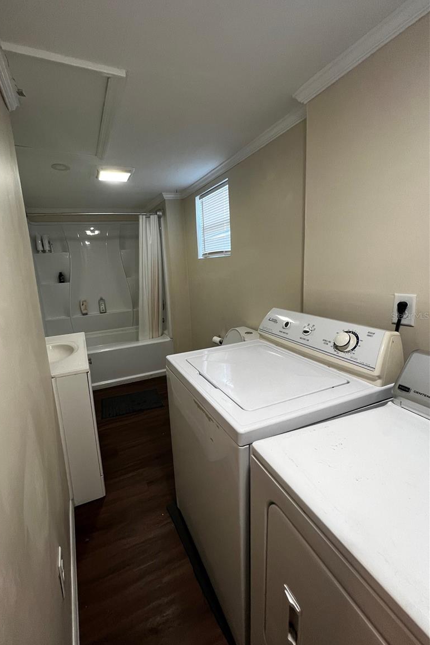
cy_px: 316
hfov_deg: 80.6
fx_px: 251
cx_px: 180
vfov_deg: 104.2
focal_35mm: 14
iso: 160
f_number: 1.8
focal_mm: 1.57
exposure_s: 1/60
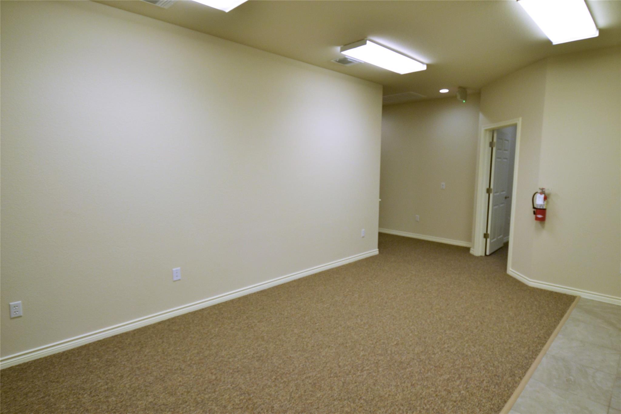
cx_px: 310
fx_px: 336
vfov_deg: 63.2
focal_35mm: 20
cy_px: 207
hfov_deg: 85.4
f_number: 5.6
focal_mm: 13
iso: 400
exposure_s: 1/125
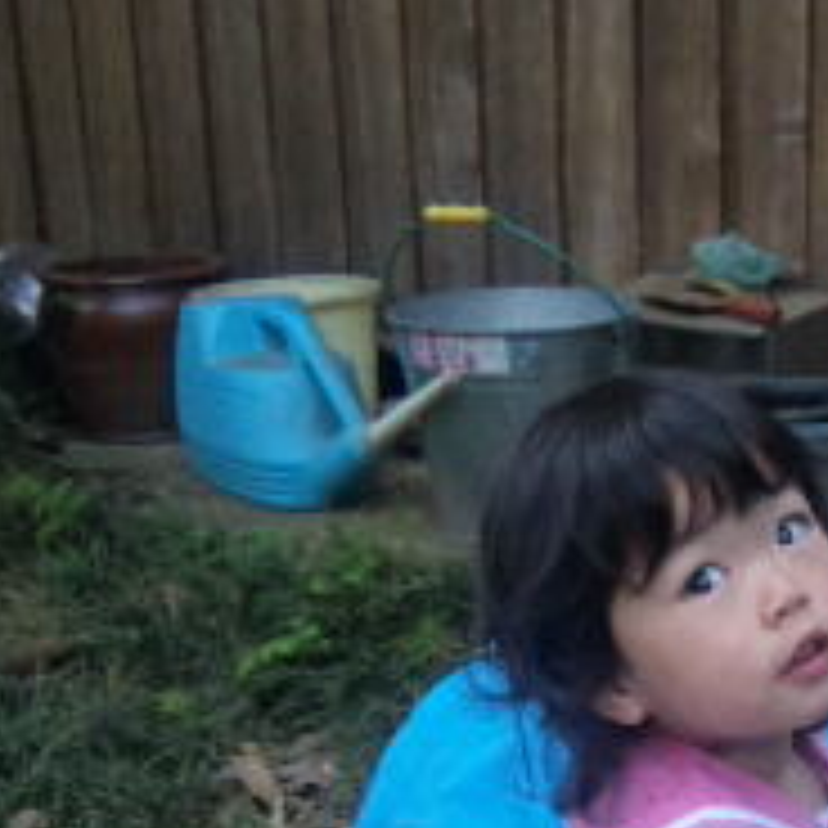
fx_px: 2409
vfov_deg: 17.3
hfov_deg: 18.6
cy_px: 1287
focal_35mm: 89
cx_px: 972
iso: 154
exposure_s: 1/100
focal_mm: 4.82
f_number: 2.8
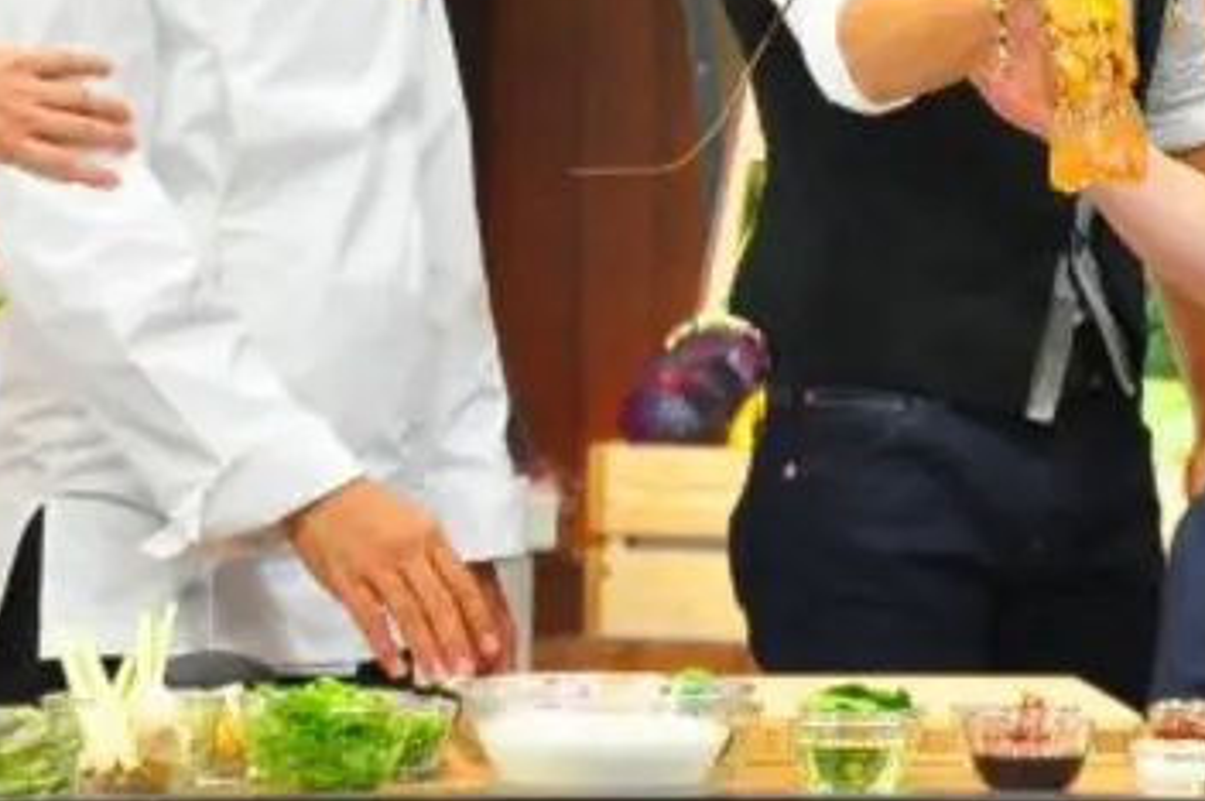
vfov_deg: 4.1
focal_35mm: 332
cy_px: -15
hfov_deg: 6.2
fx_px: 11102
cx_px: 1130
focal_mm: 100
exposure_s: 1/250
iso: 3200
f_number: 5.6
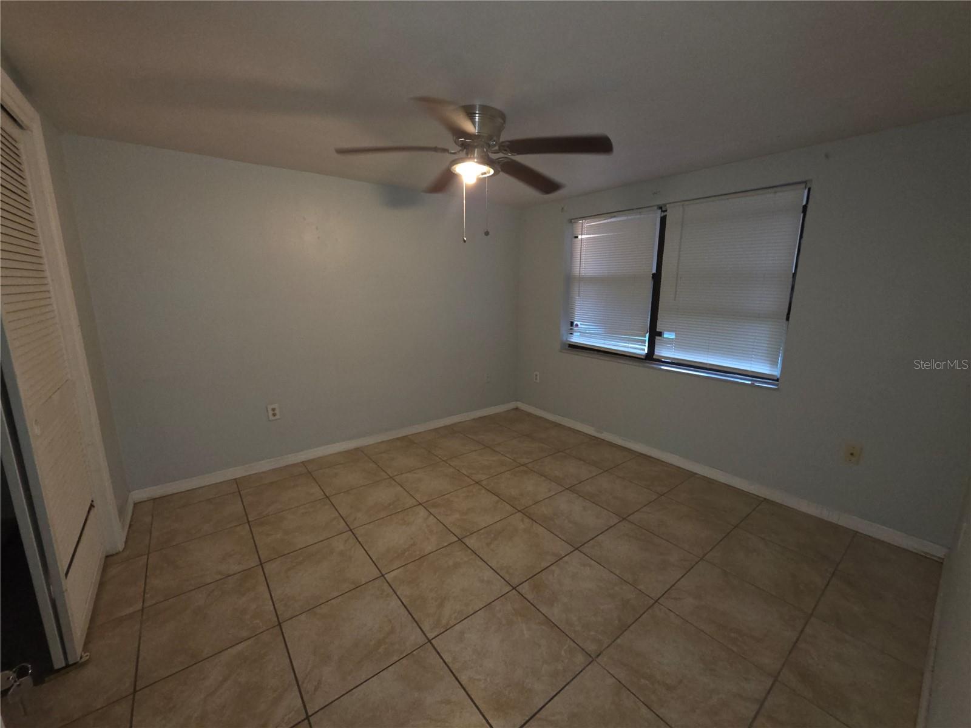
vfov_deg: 89.9
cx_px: 486
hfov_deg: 106.2
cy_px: 364
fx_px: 365
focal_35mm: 13
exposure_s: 1/60
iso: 250
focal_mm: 2.2
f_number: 1.9
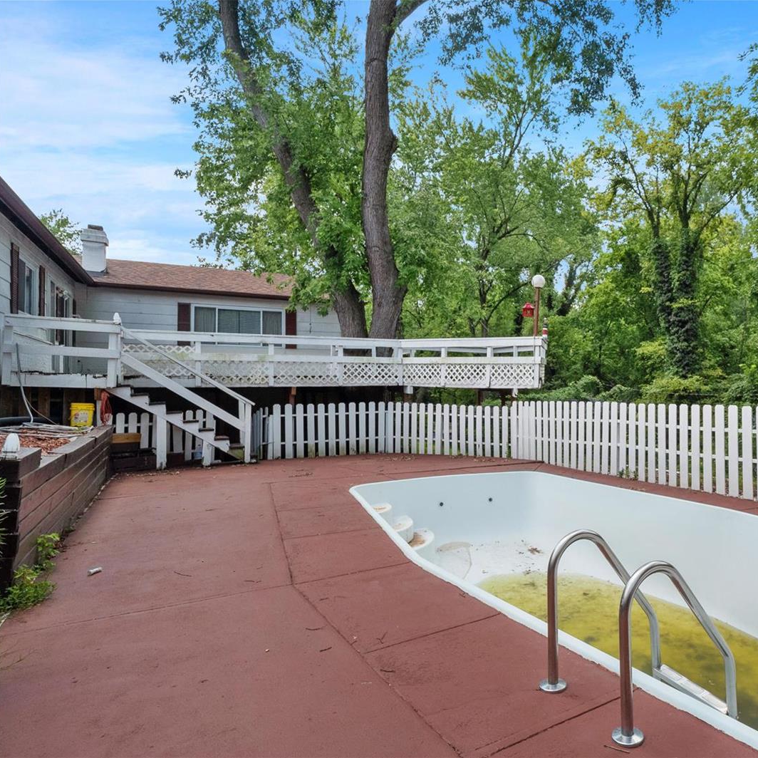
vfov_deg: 67.3
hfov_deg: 63.4
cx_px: 566
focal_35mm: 23
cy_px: 379
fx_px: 570
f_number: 8
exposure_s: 1/320
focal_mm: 9
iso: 400
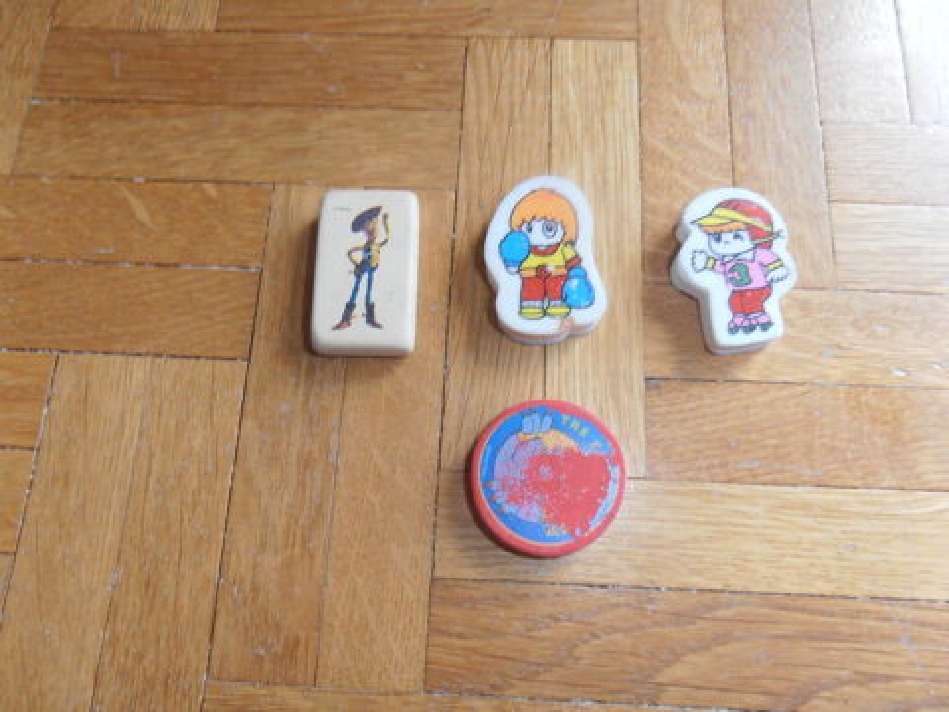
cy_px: 356
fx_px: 658
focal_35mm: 24
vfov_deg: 56.8
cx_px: 474
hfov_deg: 71.6
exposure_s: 1/30
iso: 100
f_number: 3
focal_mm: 4.2
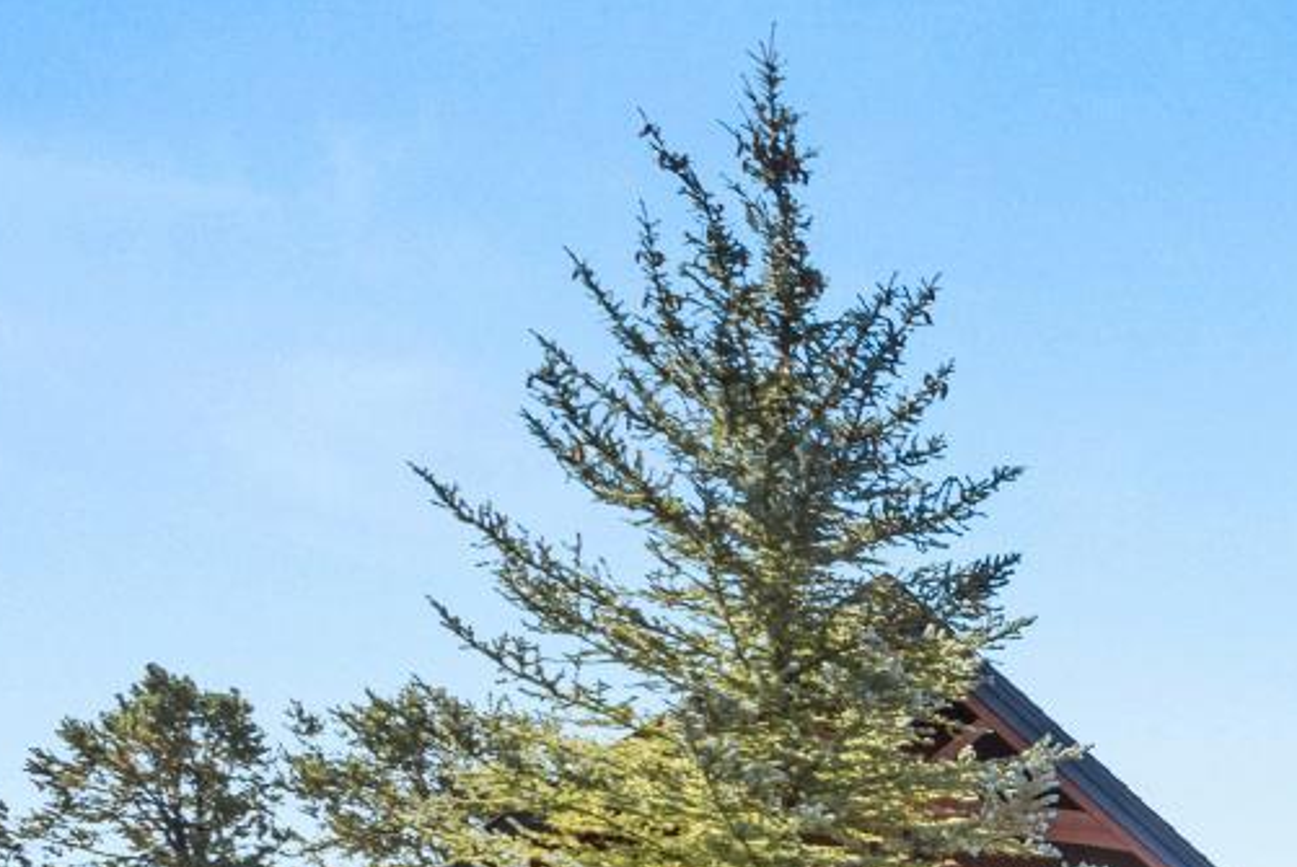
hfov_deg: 27.7
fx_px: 1839
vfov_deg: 25.4
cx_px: 1908
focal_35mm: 51
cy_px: 839
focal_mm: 17
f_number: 11
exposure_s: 1/100
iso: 400
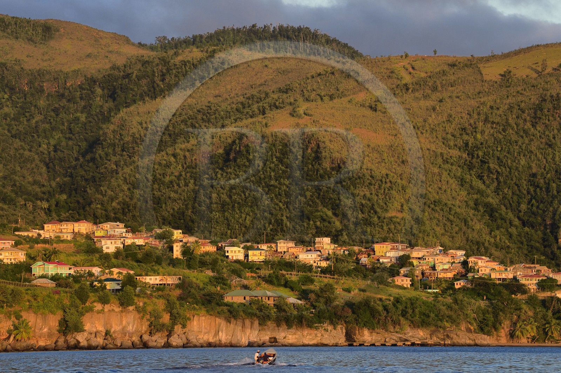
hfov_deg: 11.1
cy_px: 186
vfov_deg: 7.4
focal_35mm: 185
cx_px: 280
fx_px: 2880
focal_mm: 185
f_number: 5.6
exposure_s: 1/800
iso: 800
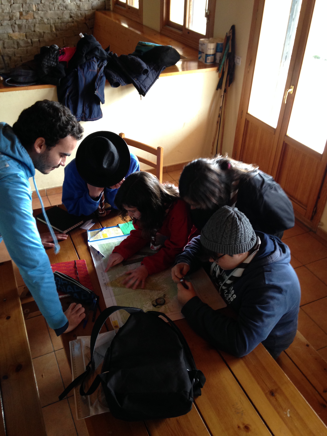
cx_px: 164
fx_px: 416
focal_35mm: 33
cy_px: 218
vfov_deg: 55.4
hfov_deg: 42.9
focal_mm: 4.12
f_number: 2.4
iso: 100
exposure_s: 1/20
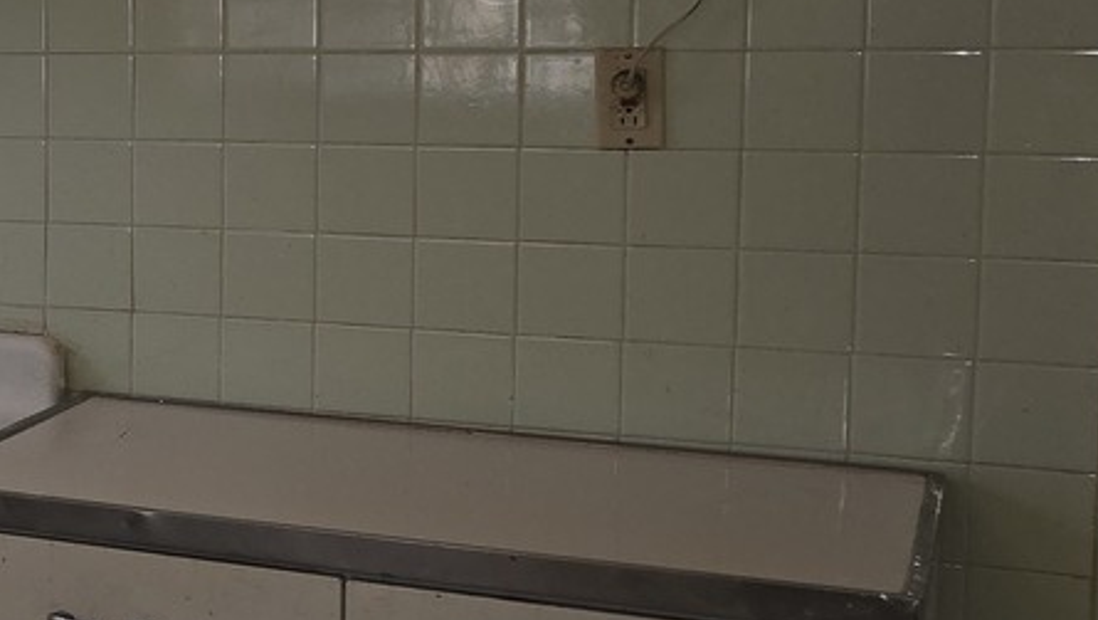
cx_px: -617
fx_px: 2360
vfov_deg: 14.9
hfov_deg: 21.4
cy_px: 188
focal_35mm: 81
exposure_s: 1/60
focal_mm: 6.3
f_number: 1.7
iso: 64
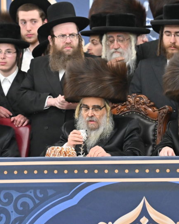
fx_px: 3511
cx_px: 99
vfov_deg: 3.7
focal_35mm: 530
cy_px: 133
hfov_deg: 2.9
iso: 1600
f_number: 2.8
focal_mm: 200
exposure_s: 1/400
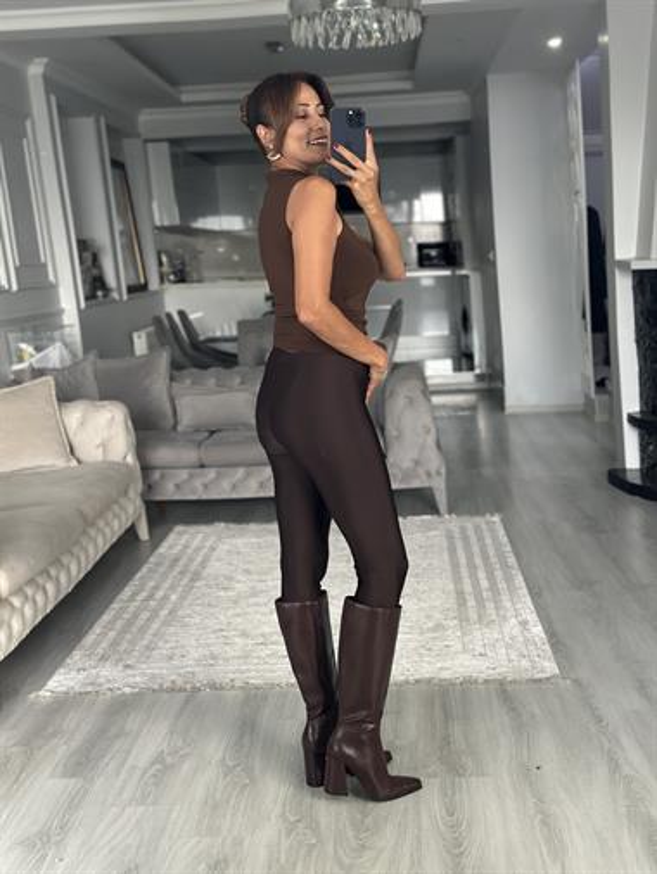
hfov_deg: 30.3
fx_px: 1214
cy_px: 437
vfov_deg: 39.6
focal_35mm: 48
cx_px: 328
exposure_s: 1/60
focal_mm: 6.86
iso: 320
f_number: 1.78
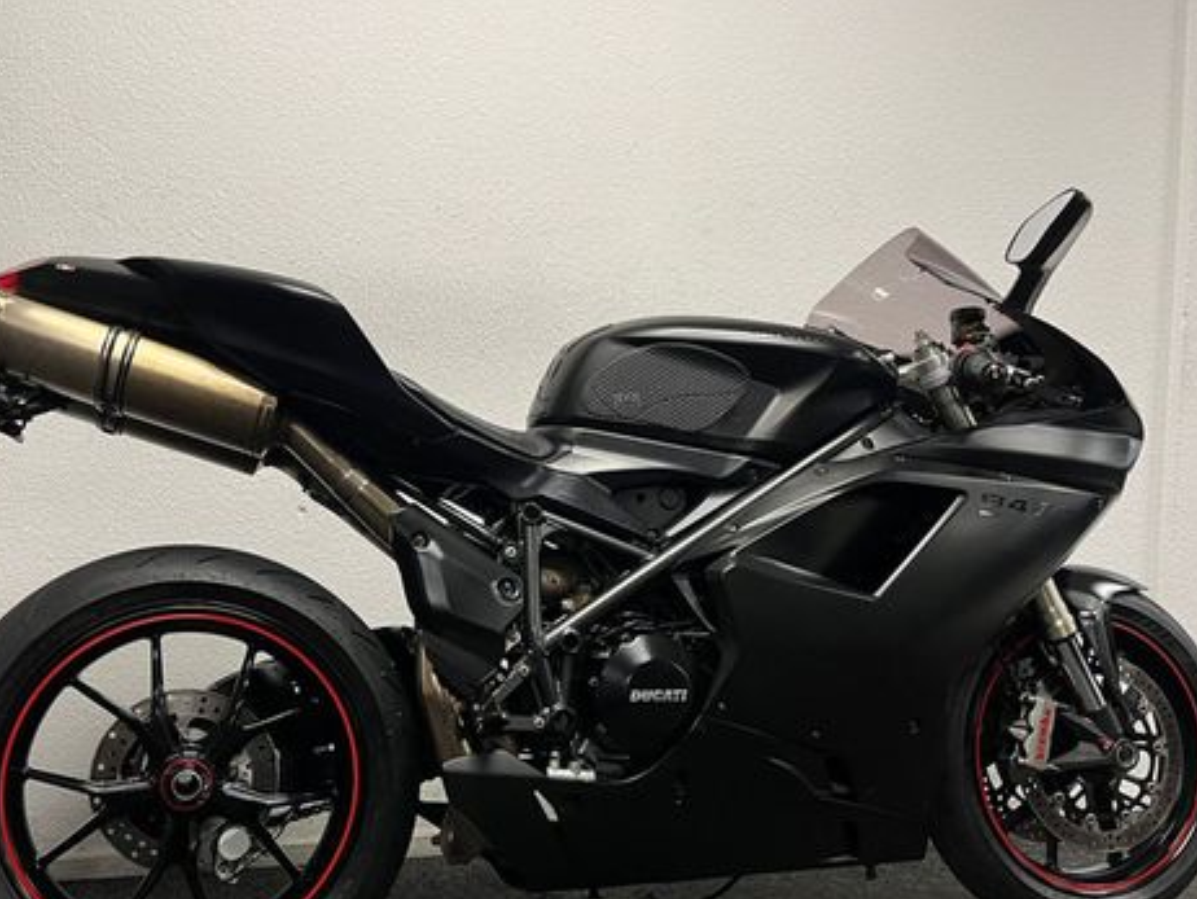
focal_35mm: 36
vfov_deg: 39.5
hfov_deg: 51.3
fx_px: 1246
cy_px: 552
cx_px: 547
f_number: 1.6
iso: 80
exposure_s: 1/50
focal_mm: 5.1
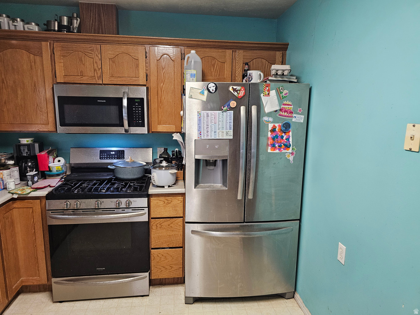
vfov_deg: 58.9
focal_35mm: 23
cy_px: 158
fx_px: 279
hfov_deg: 73.9
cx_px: 210
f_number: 1.7
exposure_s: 1/120
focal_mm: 6.3
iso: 320
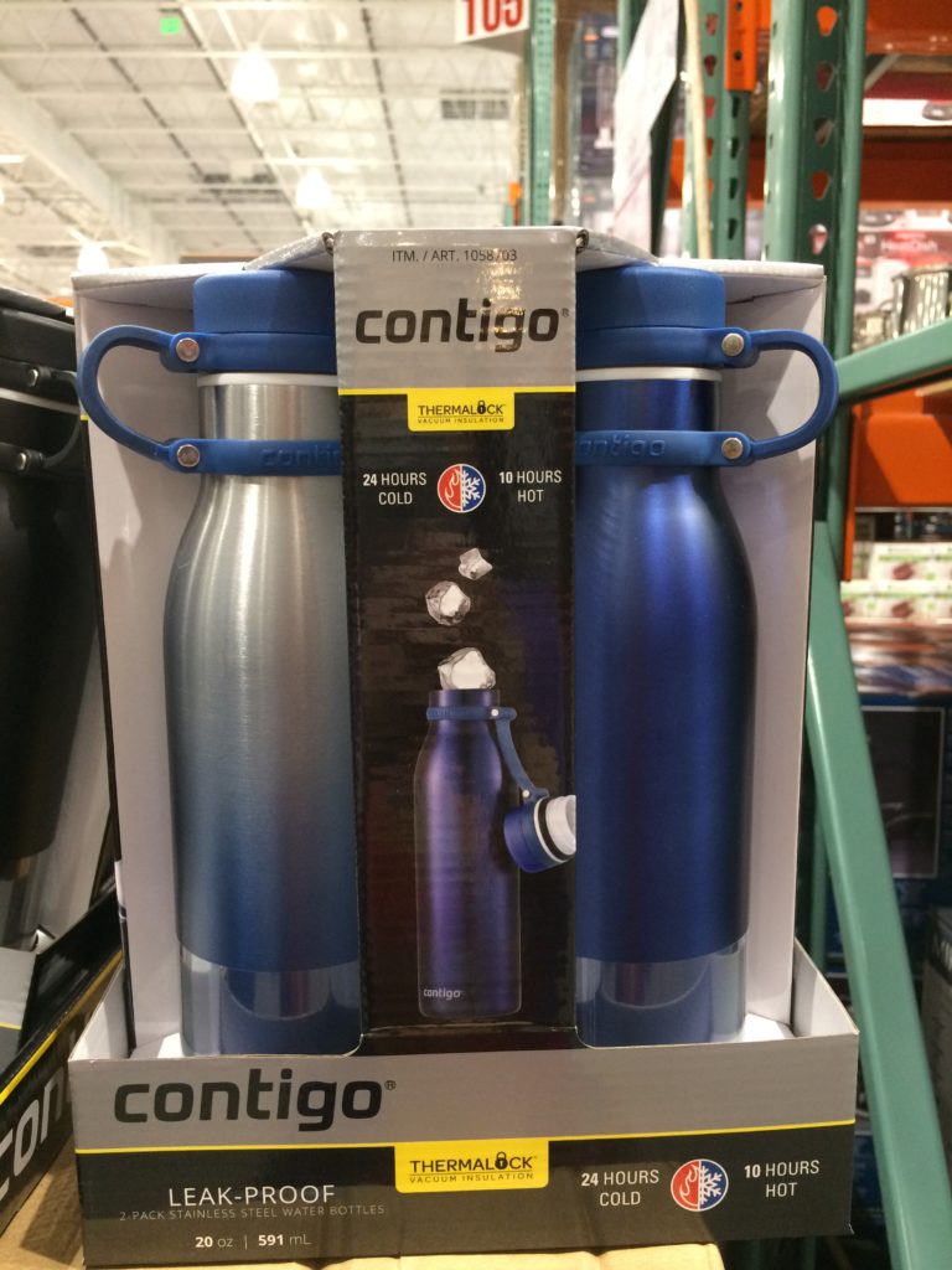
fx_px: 1063
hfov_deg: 48.2
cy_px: 635
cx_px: 476
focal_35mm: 29
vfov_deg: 61.7
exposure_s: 1/33
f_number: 2.2
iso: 200
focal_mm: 4.15
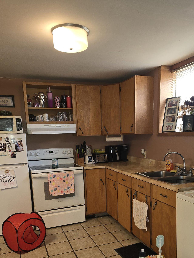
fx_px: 232
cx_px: 107
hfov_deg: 45.4
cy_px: 171
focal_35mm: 31
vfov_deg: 57.1
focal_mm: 6.3
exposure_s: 1/30
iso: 100
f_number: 1.7
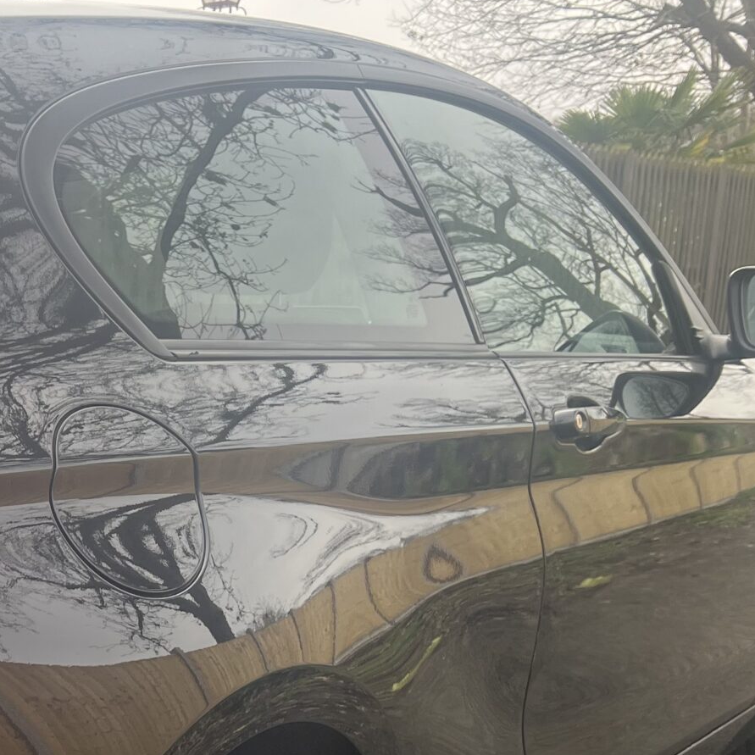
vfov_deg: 24.9
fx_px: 1629
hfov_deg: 23.8
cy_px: 750
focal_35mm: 66
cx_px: -150
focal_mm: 5.7
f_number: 1.5
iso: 50
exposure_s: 1/646
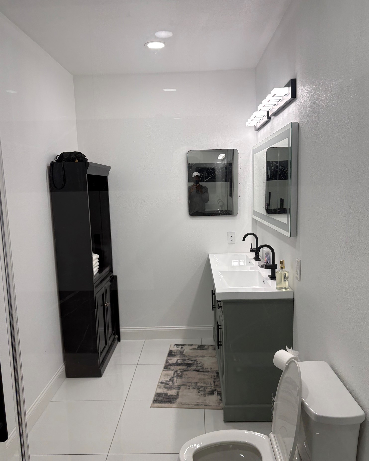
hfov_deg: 51.5
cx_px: 183
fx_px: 382
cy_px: 242
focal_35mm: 28
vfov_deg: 62.2
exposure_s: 1/120
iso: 50
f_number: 1.6
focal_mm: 5.96
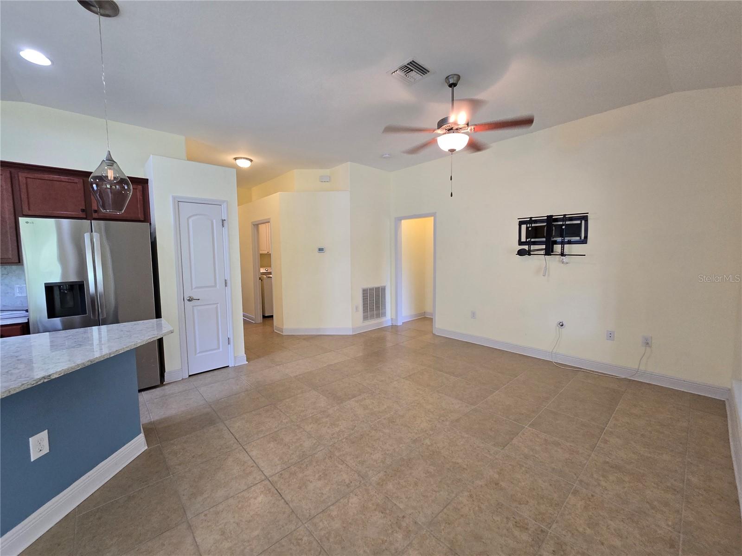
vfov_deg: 89.9
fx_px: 279
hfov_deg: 106.2
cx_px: 371
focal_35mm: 13
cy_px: 278
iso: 160
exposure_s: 1/60
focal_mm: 2.2
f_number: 2.2
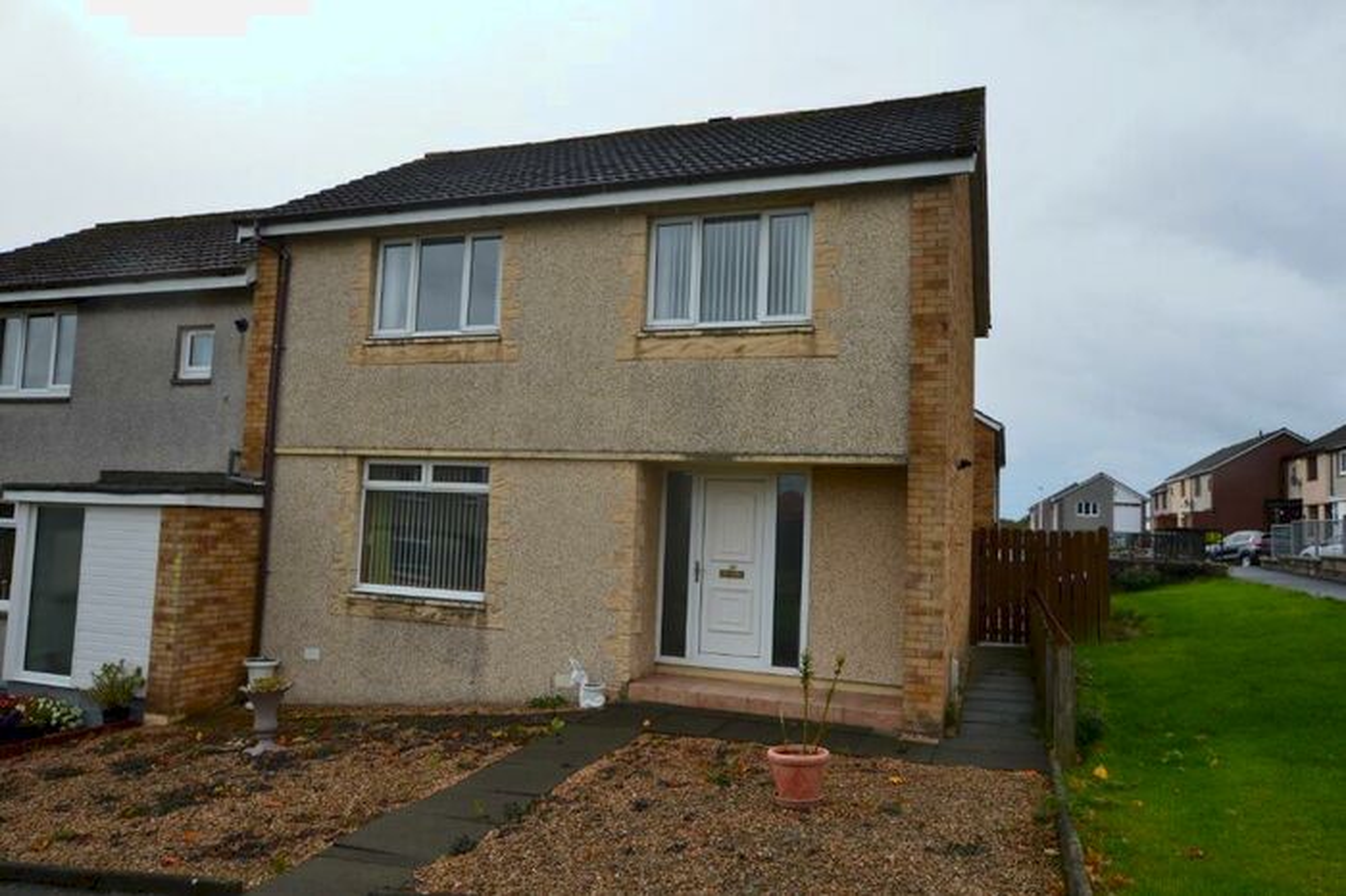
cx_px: 673
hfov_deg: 77.3
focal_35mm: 22
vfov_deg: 56.1
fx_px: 841
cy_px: 448
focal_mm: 15
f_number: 10
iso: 400
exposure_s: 1/320
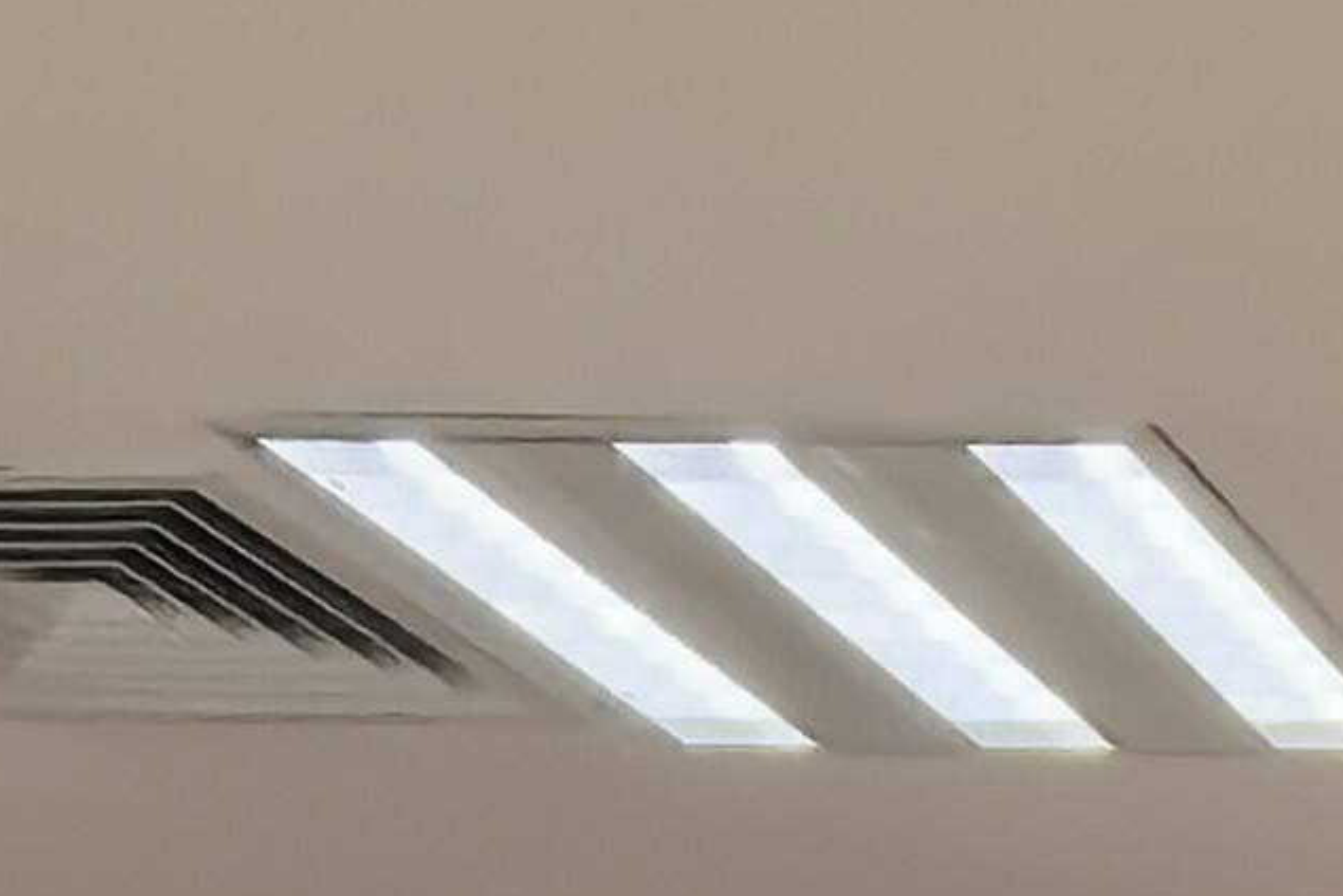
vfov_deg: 10.5
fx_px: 4255
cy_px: 2105
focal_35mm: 114
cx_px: 3016
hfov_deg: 13.9
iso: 200
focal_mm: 1.95
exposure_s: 1/50
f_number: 2.2
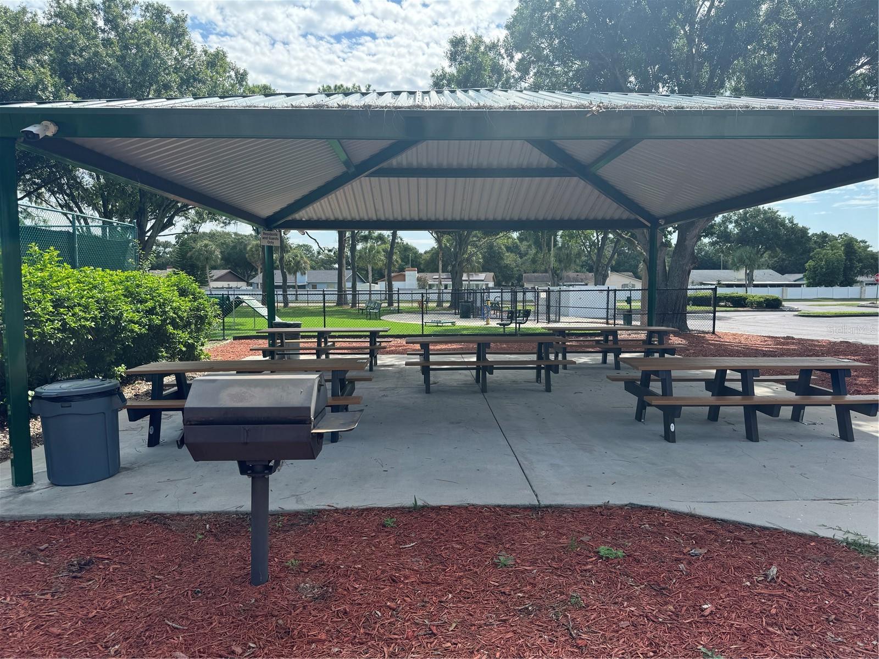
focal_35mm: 24
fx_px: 609
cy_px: 330
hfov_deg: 71.6
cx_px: 440
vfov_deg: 56.8
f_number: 1.78
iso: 80
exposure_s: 1/1923
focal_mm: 6.76
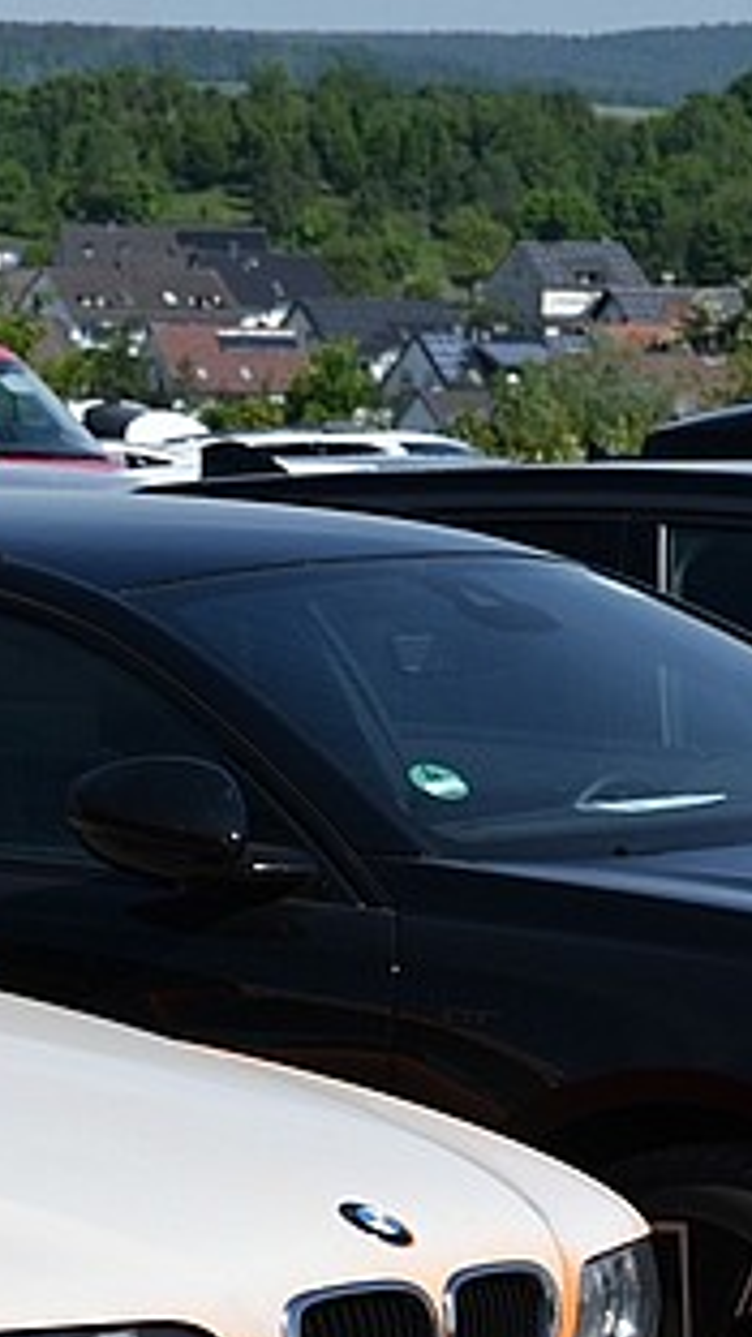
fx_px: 7726
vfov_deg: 9.9
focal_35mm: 218
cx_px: -1147
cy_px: 1040
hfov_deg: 5.4
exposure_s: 1/500
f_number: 10
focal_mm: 72
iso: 200
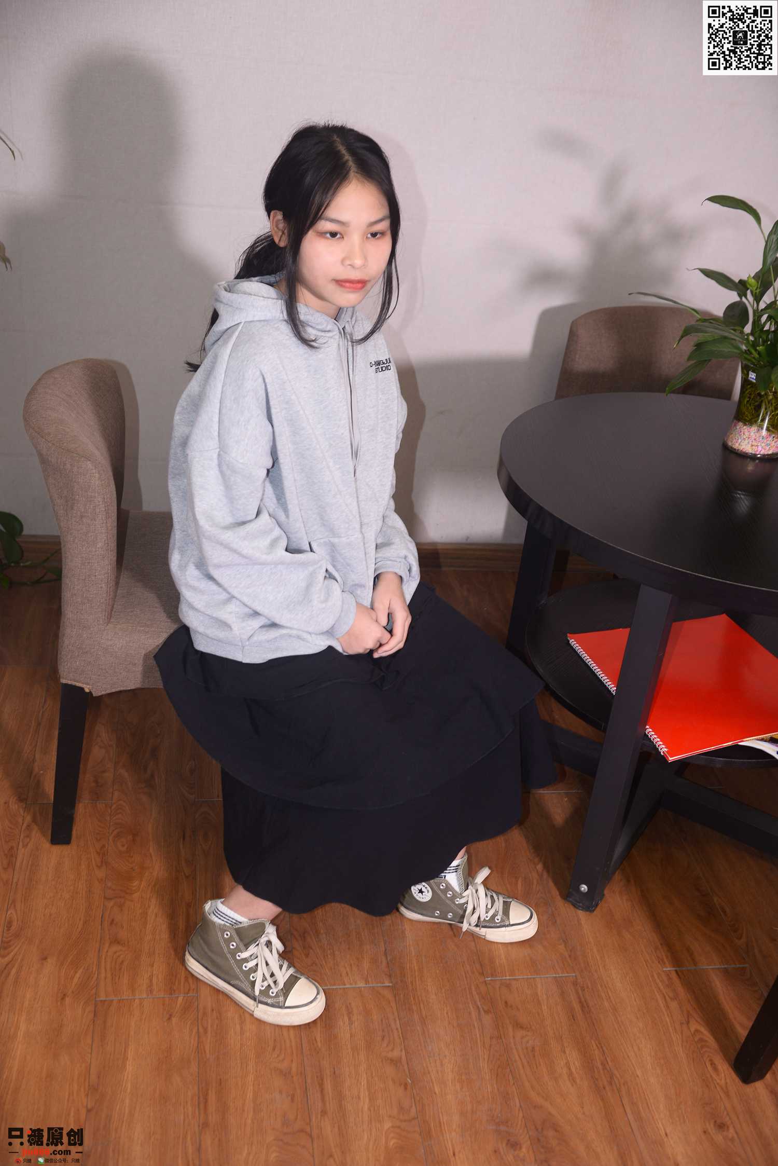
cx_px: 389
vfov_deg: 54.4
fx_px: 1133
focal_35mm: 35
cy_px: 583
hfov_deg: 37.9
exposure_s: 1/50
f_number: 5.6
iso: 500
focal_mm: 35
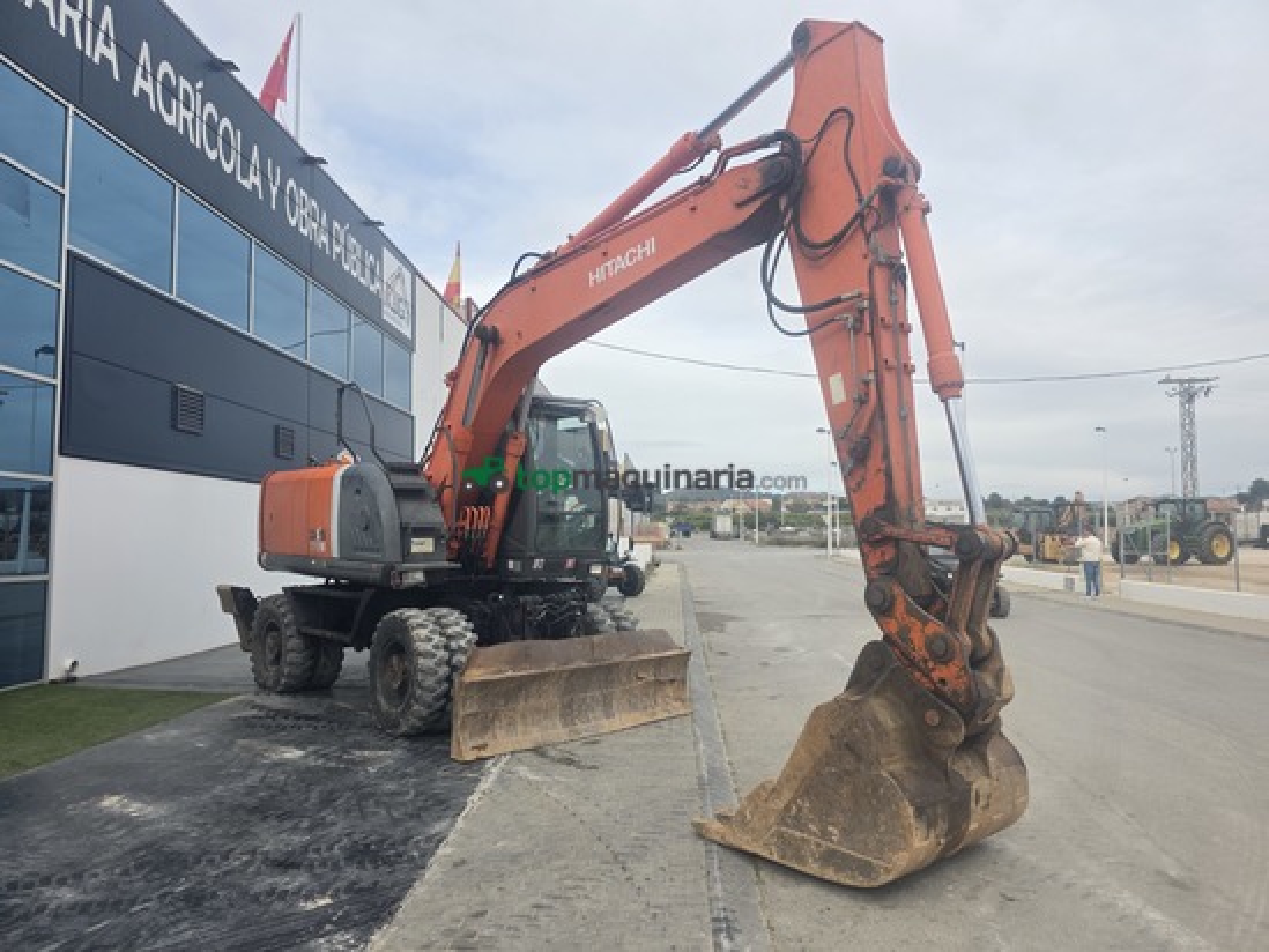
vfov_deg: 58.9
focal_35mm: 23
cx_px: 634
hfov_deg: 73.9
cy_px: 476
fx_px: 843
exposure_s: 1/3075
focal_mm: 6.3
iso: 80
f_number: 1.7
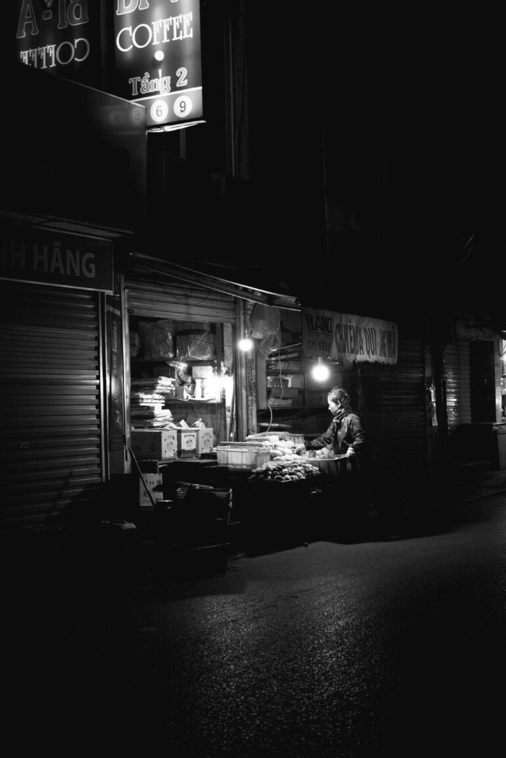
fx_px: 1075
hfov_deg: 26.5
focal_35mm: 51
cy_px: 379
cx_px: 253
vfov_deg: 38.9
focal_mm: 34.2
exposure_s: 1/125
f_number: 4
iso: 2000
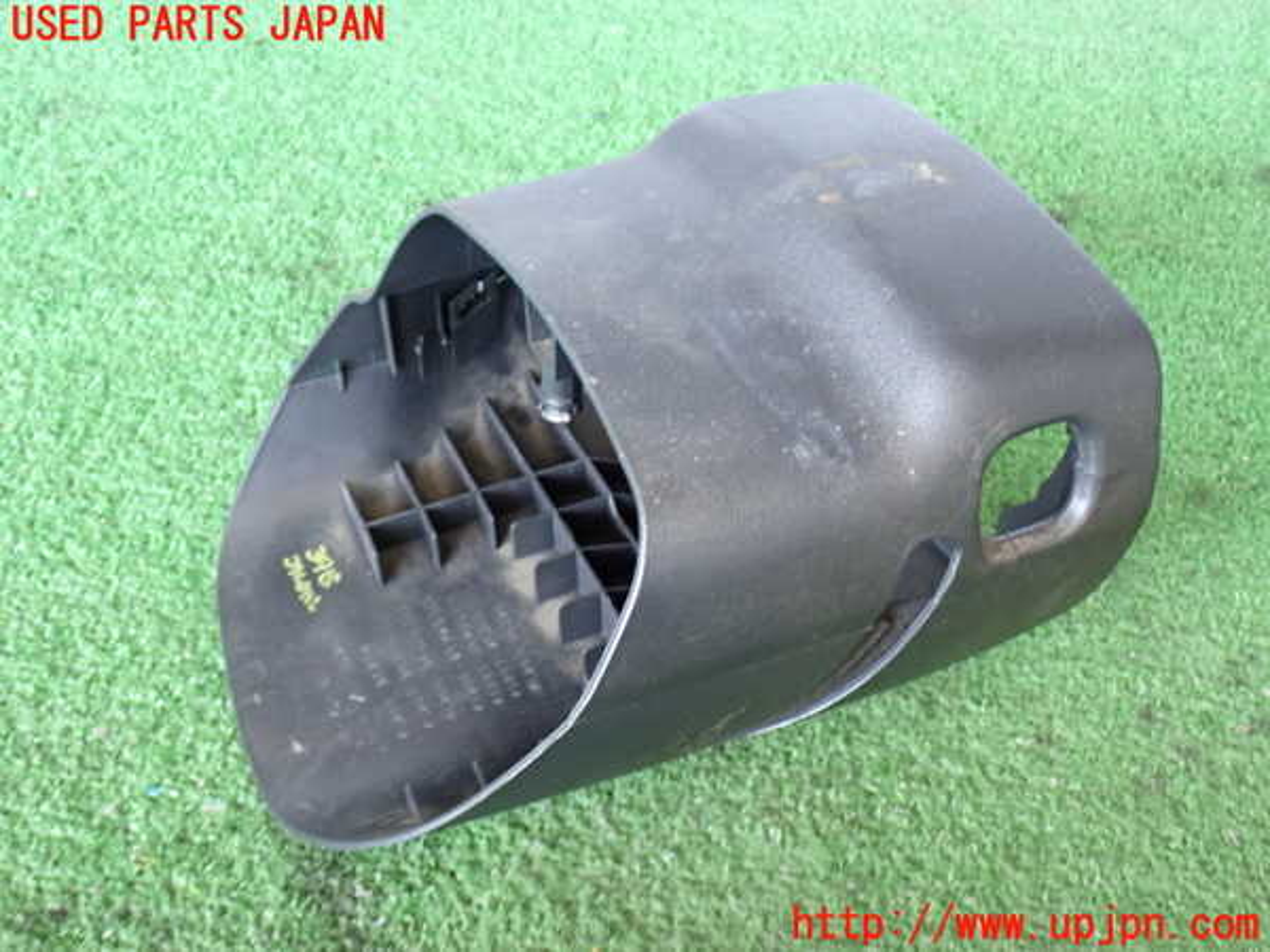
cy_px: 476
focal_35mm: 41
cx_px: 635
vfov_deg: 35.1
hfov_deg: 45.8
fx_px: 1504
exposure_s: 1/40
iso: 320
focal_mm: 7.31
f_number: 2.8
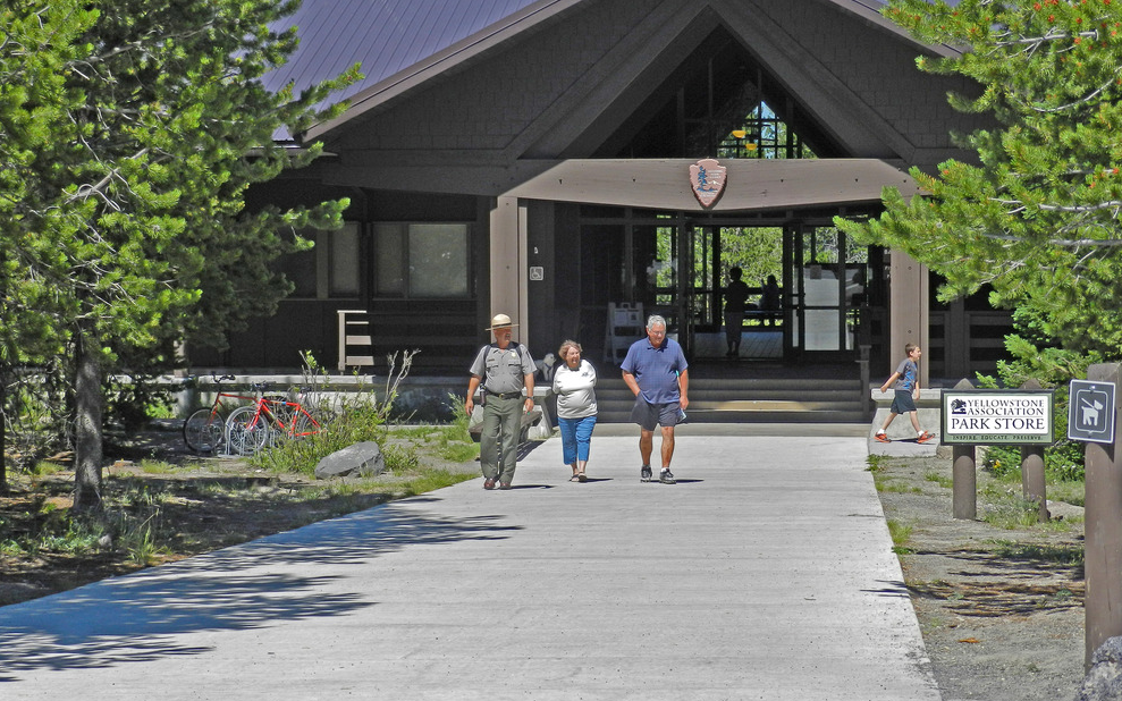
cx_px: 565
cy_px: 324
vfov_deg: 14.5
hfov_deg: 23.0
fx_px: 2752
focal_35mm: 90
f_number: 4.4
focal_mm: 14.9
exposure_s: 1/1000
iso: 160
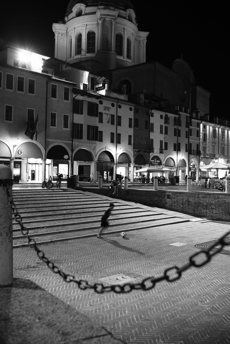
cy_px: 172
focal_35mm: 35
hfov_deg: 37.9
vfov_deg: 54.4
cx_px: 115
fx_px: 335
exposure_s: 1/20
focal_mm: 23
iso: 1000
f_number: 2.2
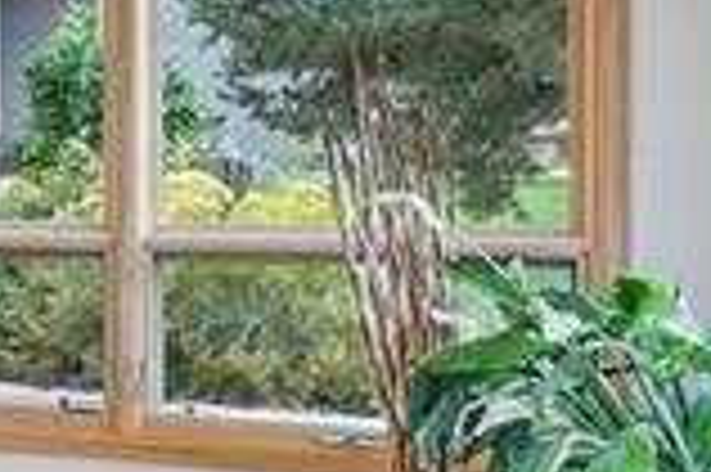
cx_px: -1030
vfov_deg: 14.1
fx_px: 1914
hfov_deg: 14.0
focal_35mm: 97
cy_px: 234
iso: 800
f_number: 11
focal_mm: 15
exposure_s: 1/13
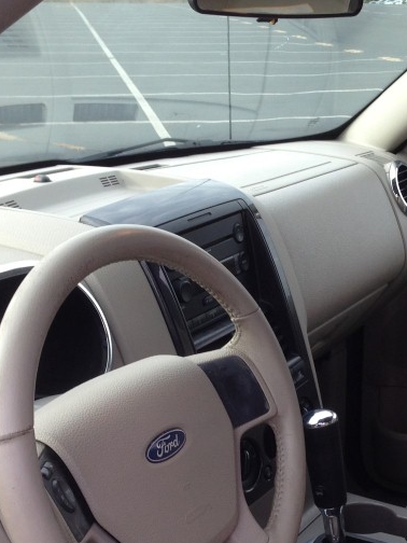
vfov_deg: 28.5
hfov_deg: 21.6
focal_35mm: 67
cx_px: 333
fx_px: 1050
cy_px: 413
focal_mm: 4.13
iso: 50
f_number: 2.4
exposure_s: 1/134
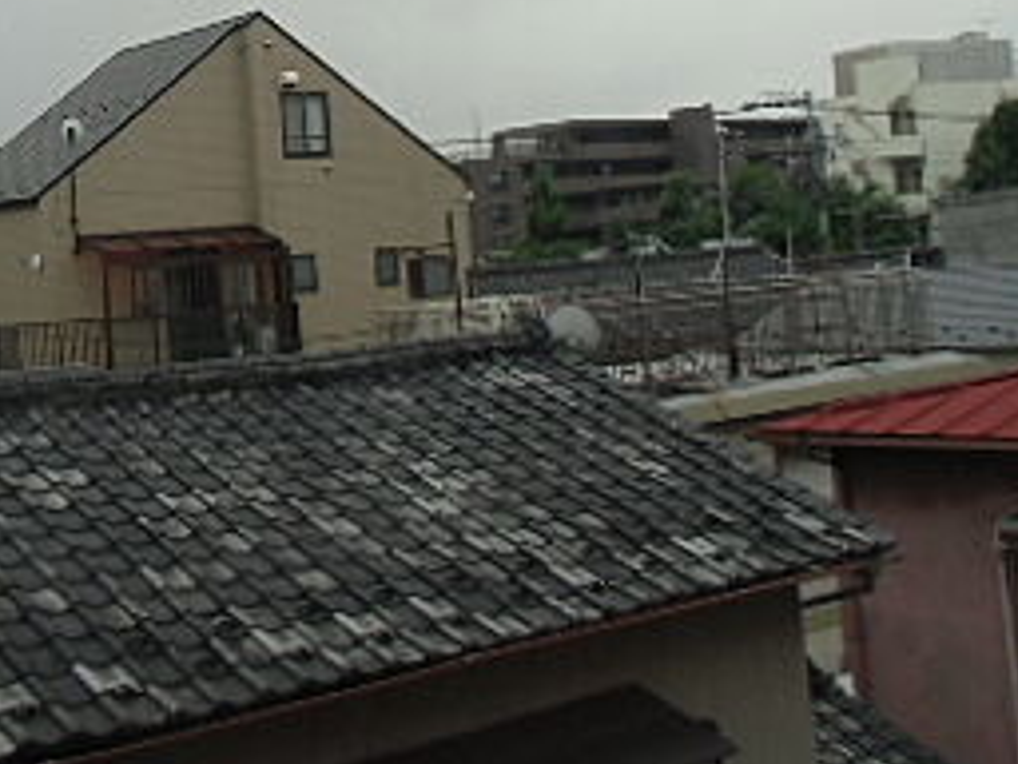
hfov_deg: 31.2
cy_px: 127
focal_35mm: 60
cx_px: 175
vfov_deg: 24.0
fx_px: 1765
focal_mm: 4.24
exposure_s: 1/800
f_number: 3
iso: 64
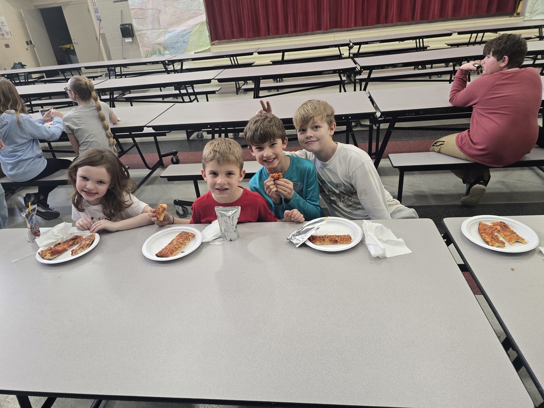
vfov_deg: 58.9
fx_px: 361
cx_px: 272
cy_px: 204
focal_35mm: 23
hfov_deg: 73.9
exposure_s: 1/120
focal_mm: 6.3
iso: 320
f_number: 1.7
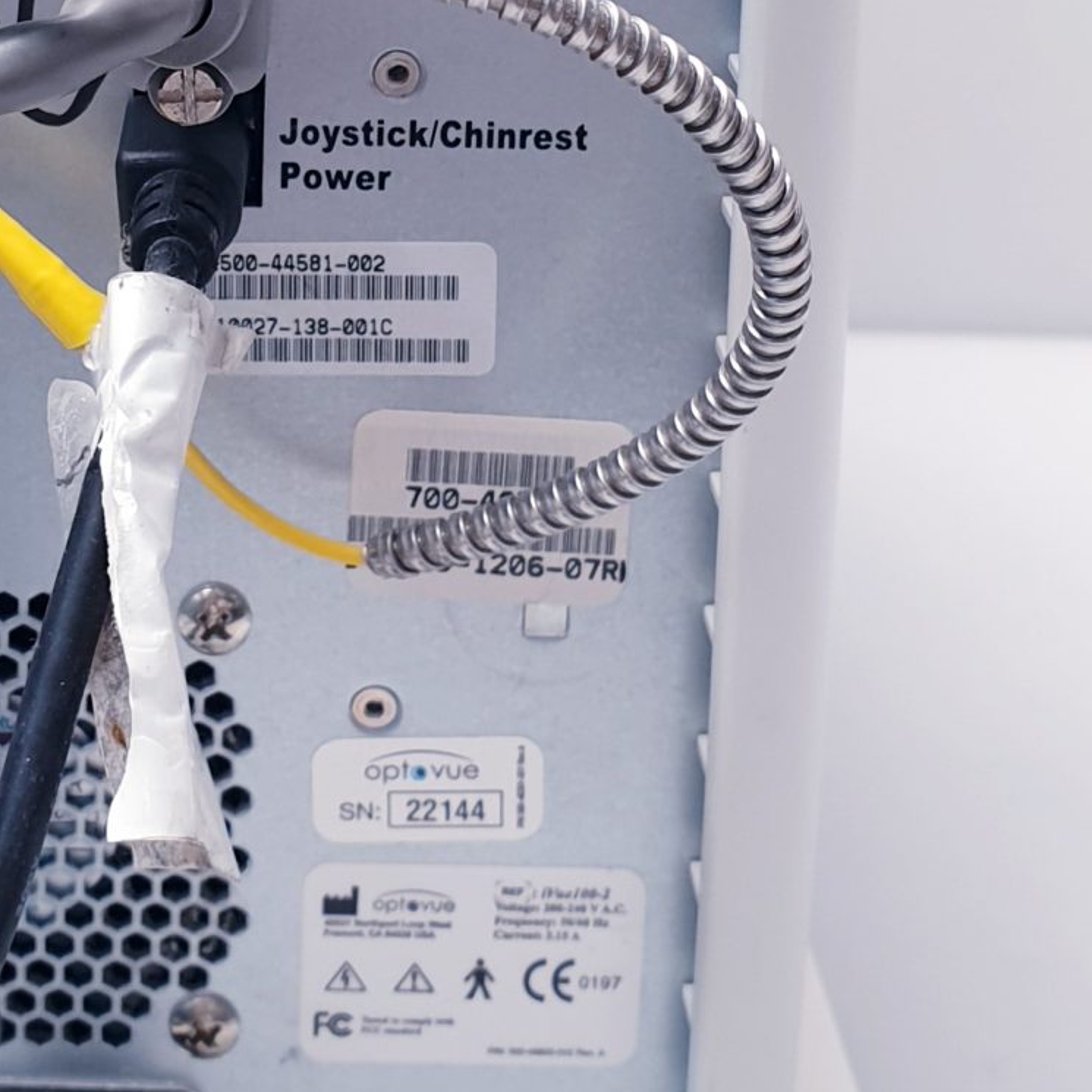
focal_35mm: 79
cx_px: 189
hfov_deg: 21.6
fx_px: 2820
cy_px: -50
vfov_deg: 21.0
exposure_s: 1/50
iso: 64
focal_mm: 4.3
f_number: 2.4
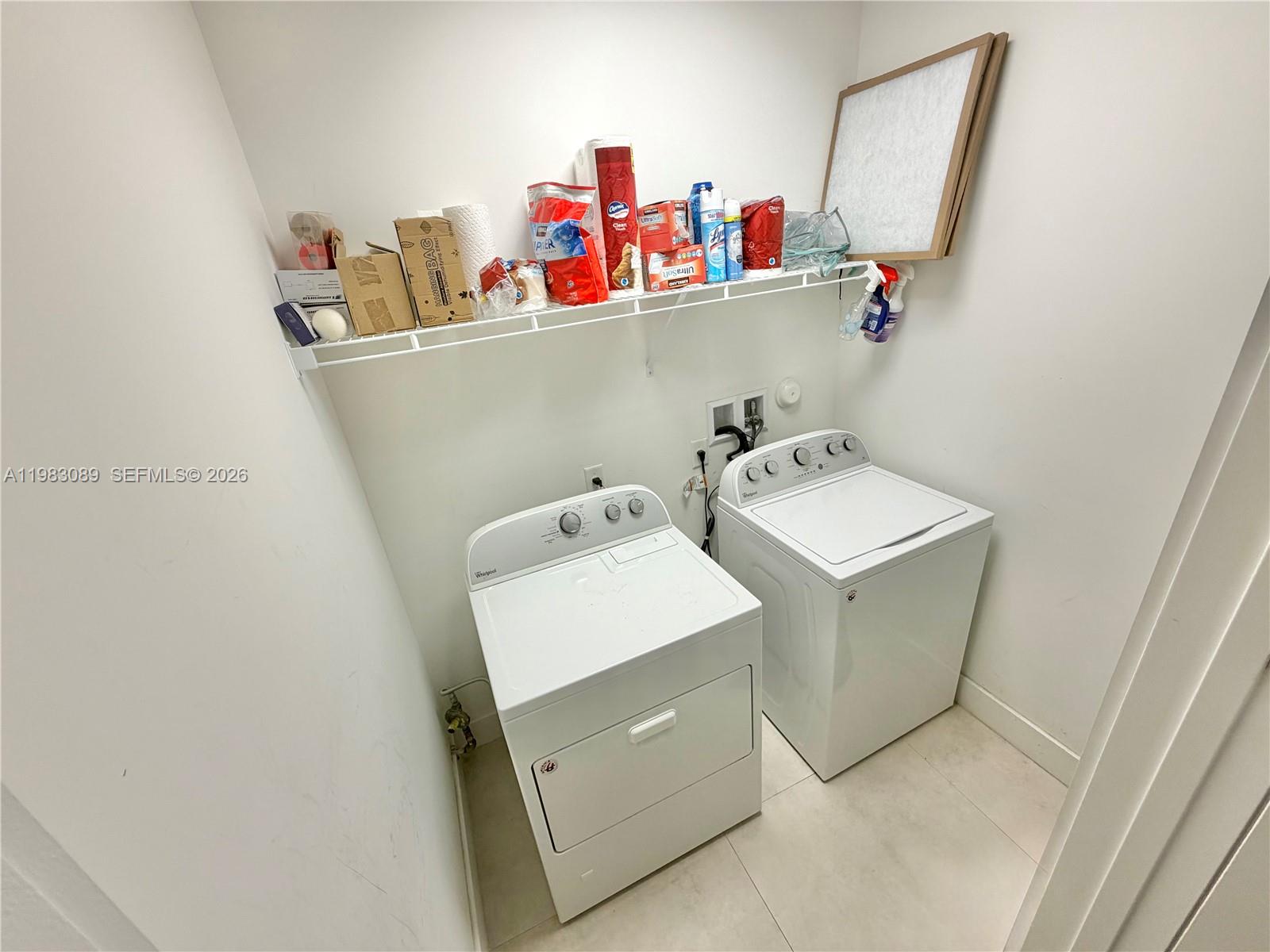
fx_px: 514
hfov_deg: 102.1
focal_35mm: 14
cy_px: 476
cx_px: 635
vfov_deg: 85.7
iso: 125
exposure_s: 1/120
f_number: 2.2
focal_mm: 2.22
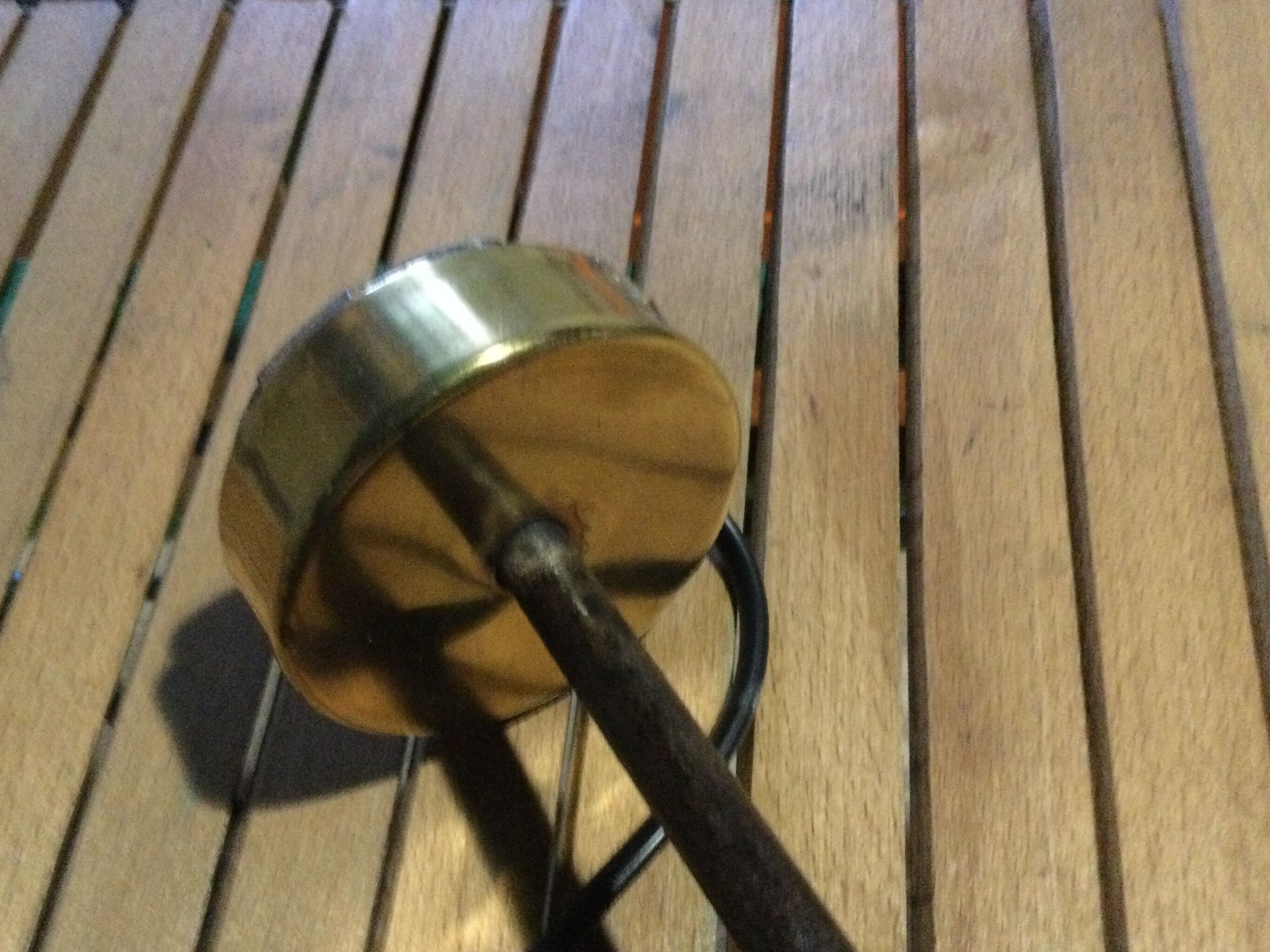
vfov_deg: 38.7
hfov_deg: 50.1
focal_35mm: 37
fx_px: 1357
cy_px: 493
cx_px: 577
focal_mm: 3.3
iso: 800
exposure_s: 1/17
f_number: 2.4
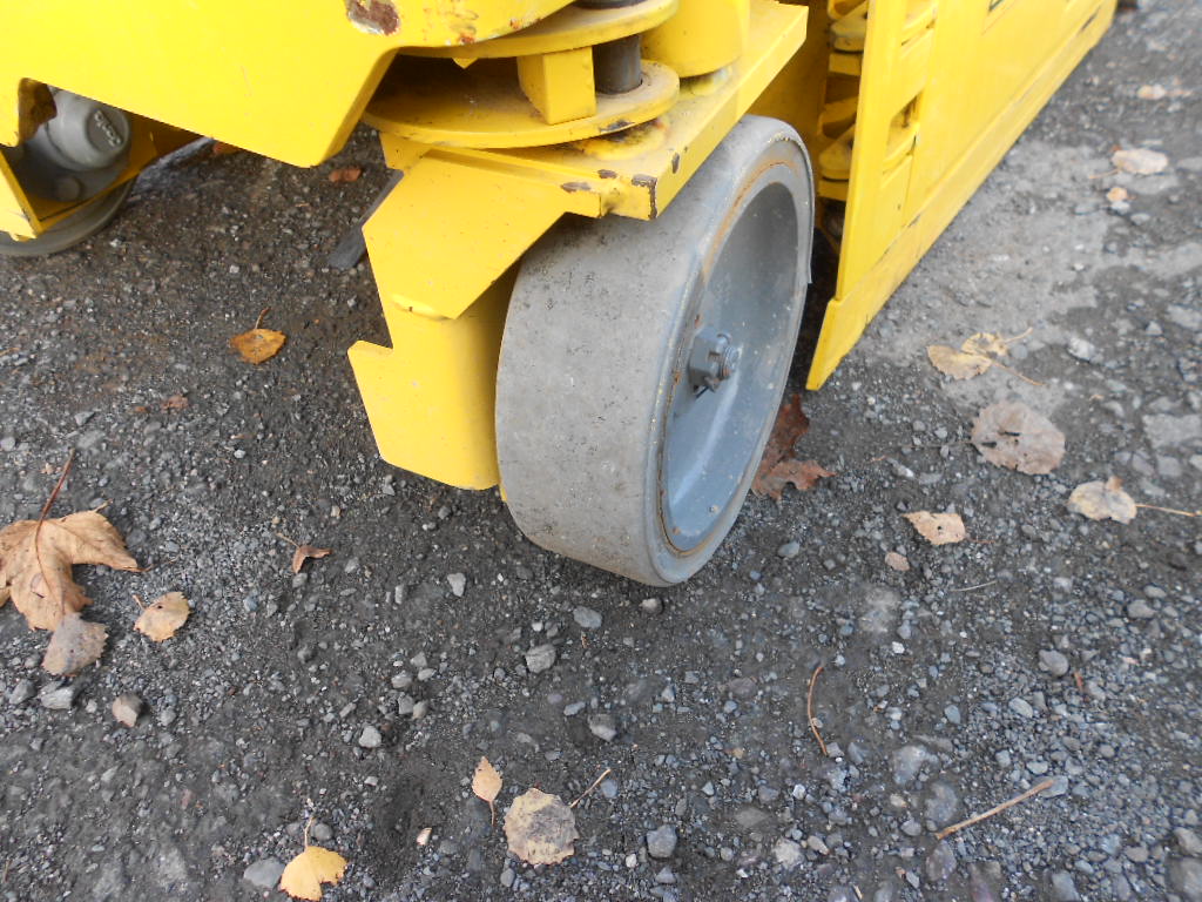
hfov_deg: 67.3
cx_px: 601
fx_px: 903
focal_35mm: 26
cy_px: 451
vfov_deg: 53.1
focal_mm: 4.6
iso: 80
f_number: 3.2
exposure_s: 1/60
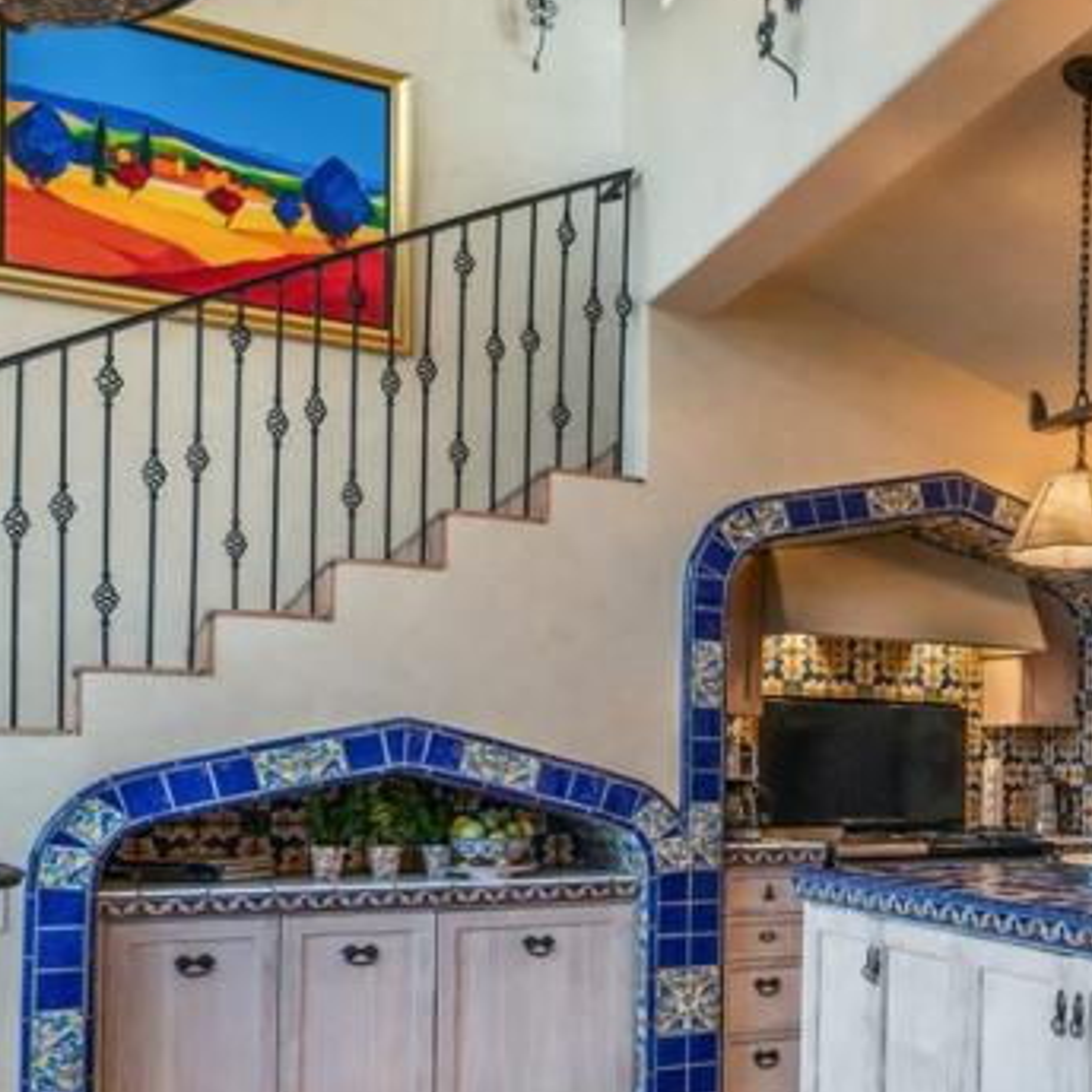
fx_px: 1356
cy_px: 779
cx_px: 1063
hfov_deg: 39.3
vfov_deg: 42.9
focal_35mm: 38
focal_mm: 15
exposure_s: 1/500
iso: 640
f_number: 2.8
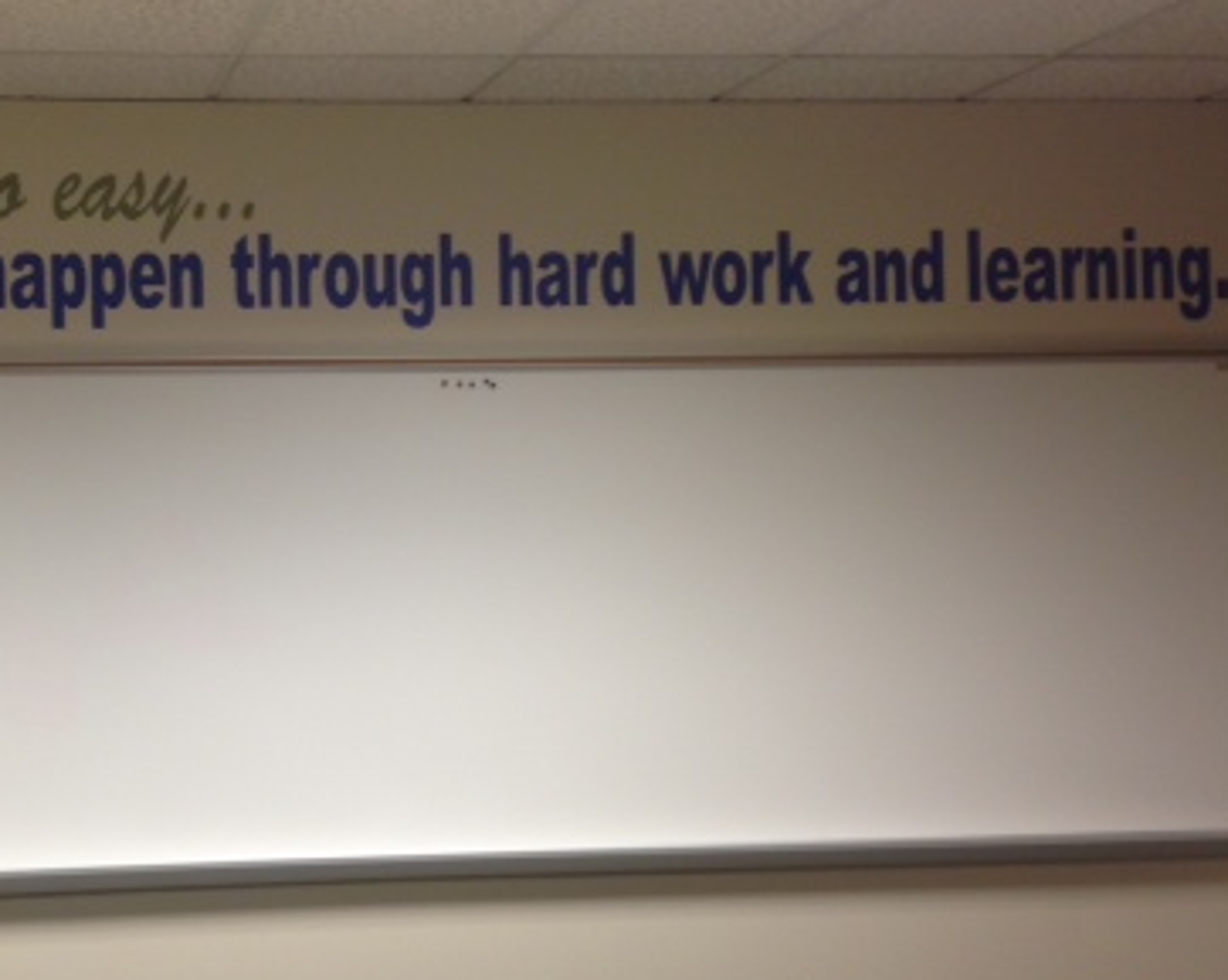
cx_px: 217
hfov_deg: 32.0
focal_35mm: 57
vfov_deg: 26.6
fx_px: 2070
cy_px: 475
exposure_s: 1/20
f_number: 2.4
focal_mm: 4.13
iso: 50
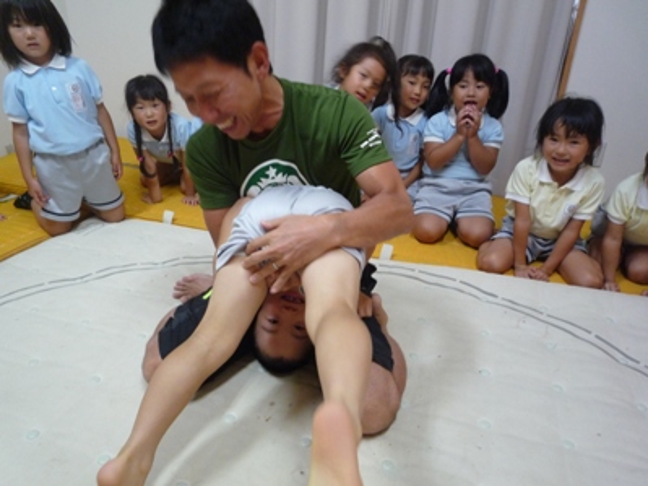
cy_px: 243
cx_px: 324
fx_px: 468
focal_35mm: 25
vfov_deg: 54.9
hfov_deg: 69.4
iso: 250
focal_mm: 4.4
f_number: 2.8
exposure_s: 1/30
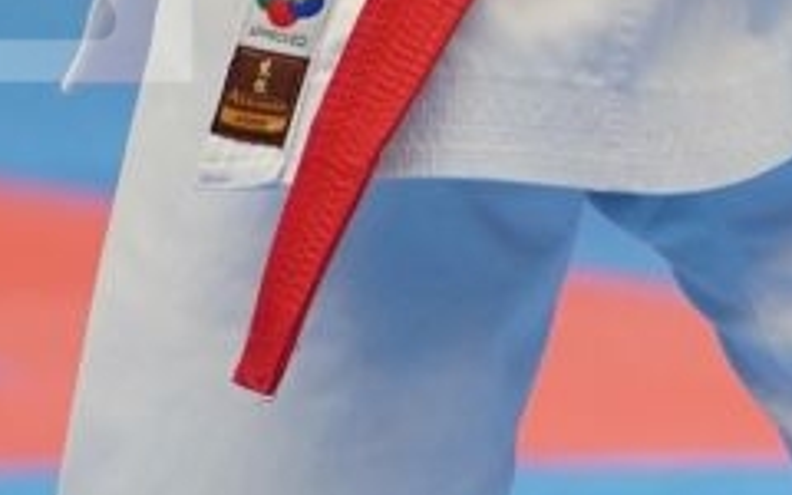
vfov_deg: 1.5
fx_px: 19318
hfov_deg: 2.3
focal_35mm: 895
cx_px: 1003
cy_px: -218
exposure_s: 1/500
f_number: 2.8
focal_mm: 117
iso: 1000
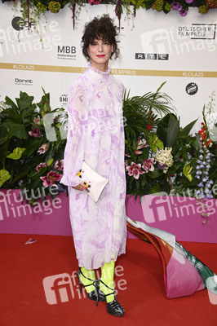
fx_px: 525
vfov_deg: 34.5
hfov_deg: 23.3
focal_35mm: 58
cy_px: 163
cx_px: 108
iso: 640
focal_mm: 58
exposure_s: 1/200
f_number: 6.3
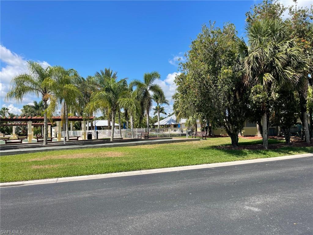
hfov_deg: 67.3
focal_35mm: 26
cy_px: 118
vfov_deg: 53.1
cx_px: 156
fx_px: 235
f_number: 1.6
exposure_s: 1/2857
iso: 32
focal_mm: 5.1
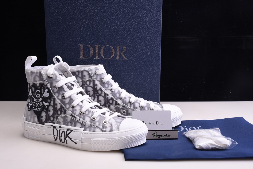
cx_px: 126
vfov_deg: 28.1
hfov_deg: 41.1
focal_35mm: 48
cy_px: 84
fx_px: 337
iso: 100
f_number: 11
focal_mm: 48
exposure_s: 1/125
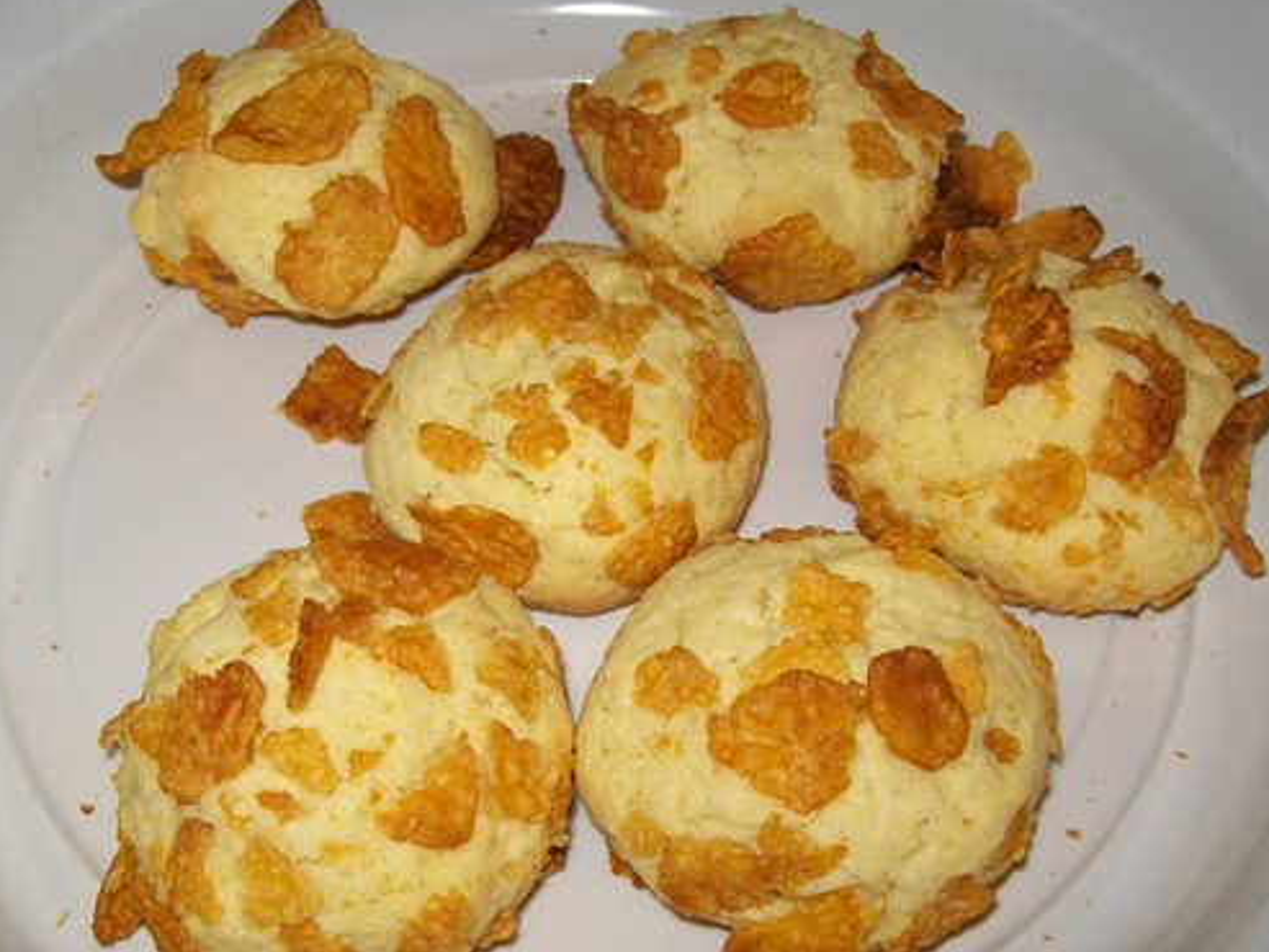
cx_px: 623
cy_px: 515
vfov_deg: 30.3
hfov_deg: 39.6
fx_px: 1760
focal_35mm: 48
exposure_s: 1/60
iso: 64
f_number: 2.7
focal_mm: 6.1
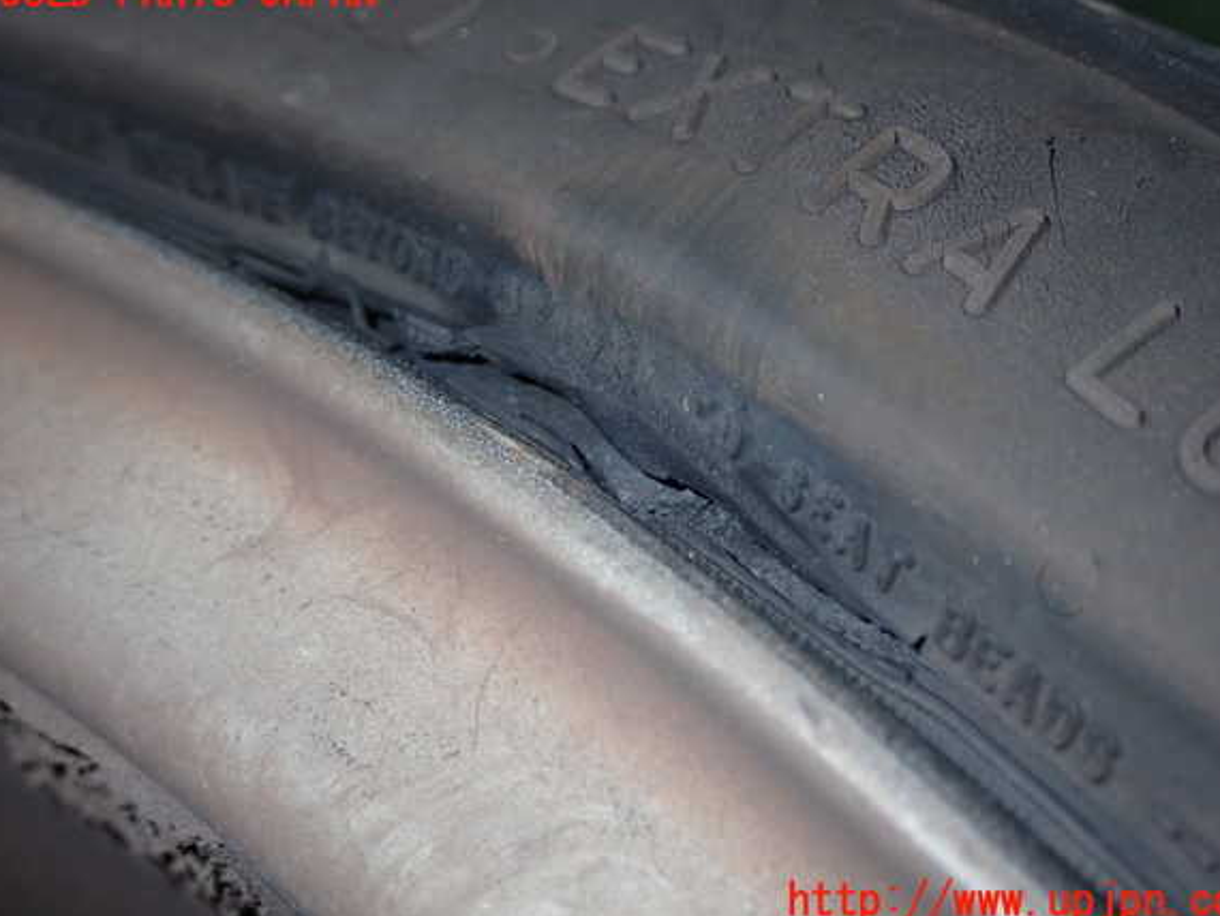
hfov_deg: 31.7
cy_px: 447
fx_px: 2151
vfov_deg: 24.0
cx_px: 629
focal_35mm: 61
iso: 200
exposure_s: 1/60
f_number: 10
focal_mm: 10.35
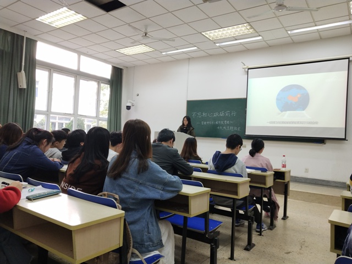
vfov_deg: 46.8
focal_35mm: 30
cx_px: 176
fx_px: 305
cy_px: 132
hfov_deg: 60.0
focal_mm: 3.95
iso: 180
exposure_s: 1/50
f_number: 1.8
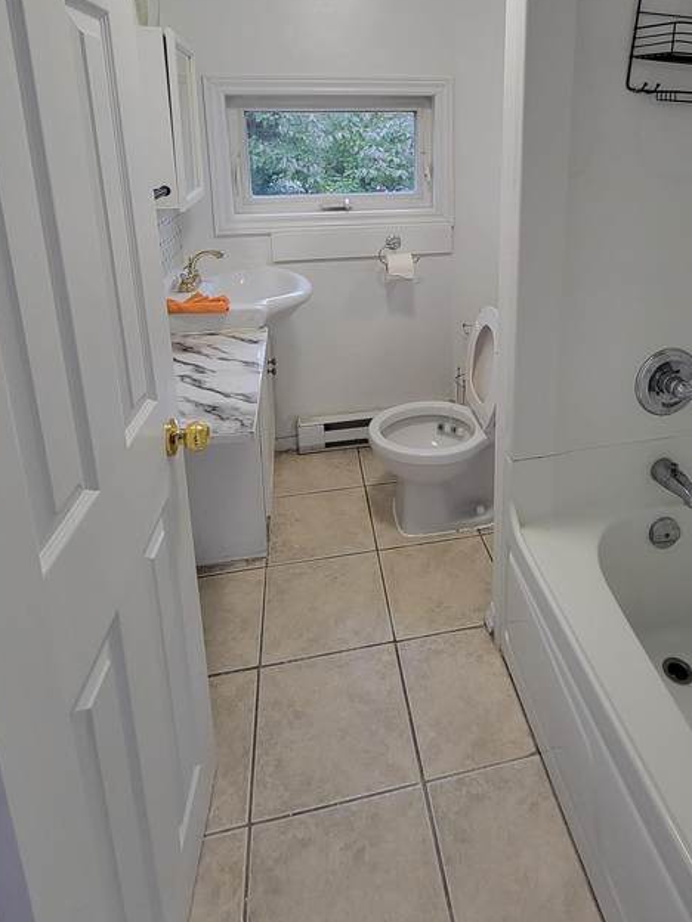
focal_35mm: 20
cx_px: 420
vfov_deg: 77.8
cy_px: 273
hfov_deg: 65.3
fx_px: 533
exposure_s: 1/60
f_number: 2.2
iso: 125
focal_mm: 2.2
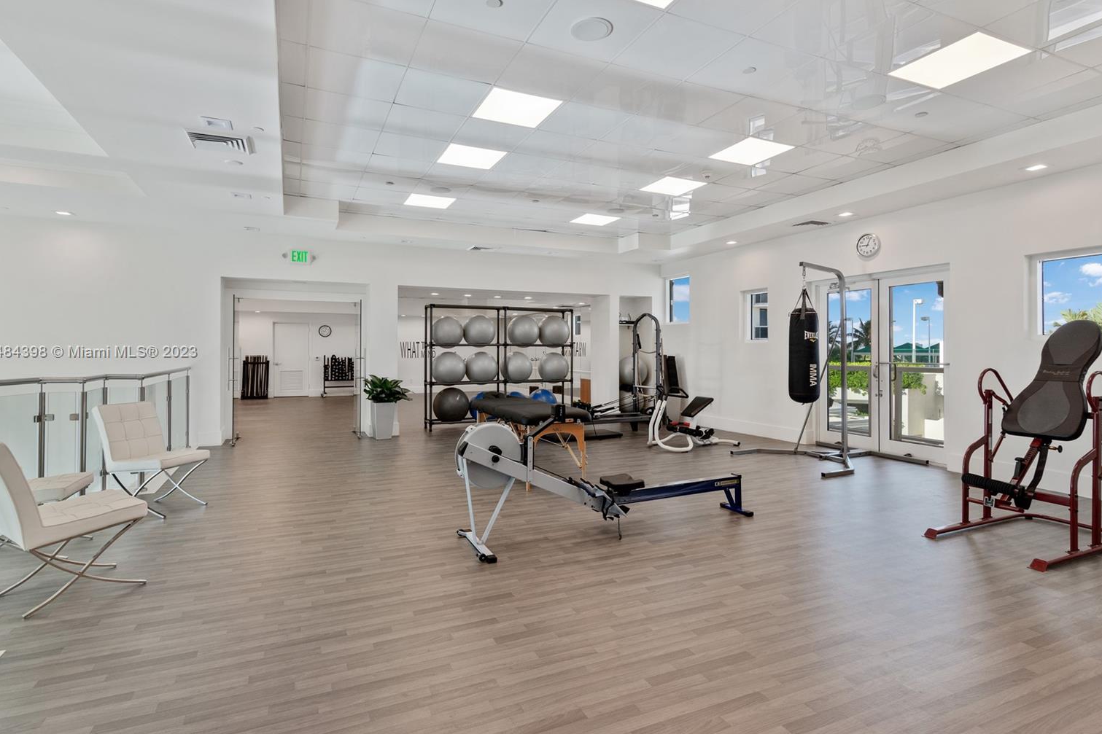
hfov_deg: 90.0
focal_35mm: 18
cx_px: 547
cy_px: 353
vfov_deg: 67.3
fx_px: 551
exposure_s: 1/30
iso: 200
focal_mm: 17
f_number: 8
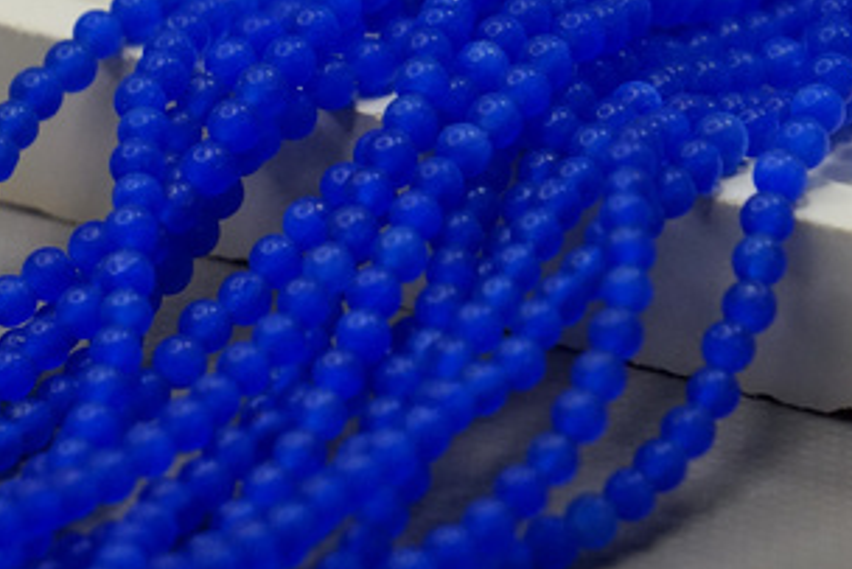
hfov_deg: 4.4
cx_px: 507
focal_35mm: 467
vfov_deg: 2.9
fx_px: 11057
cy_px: 167
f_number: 6.3
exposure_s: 1/320
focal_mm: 210
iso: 3200
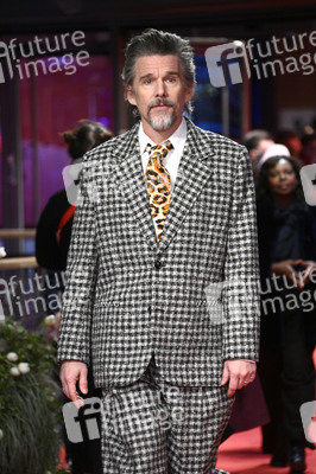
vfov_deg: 9.8
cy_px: 237
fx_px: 2770
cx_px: 158
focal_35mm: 210
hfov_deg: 6.5
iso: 5000
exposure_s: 1/200
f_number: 5.6
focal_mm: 210
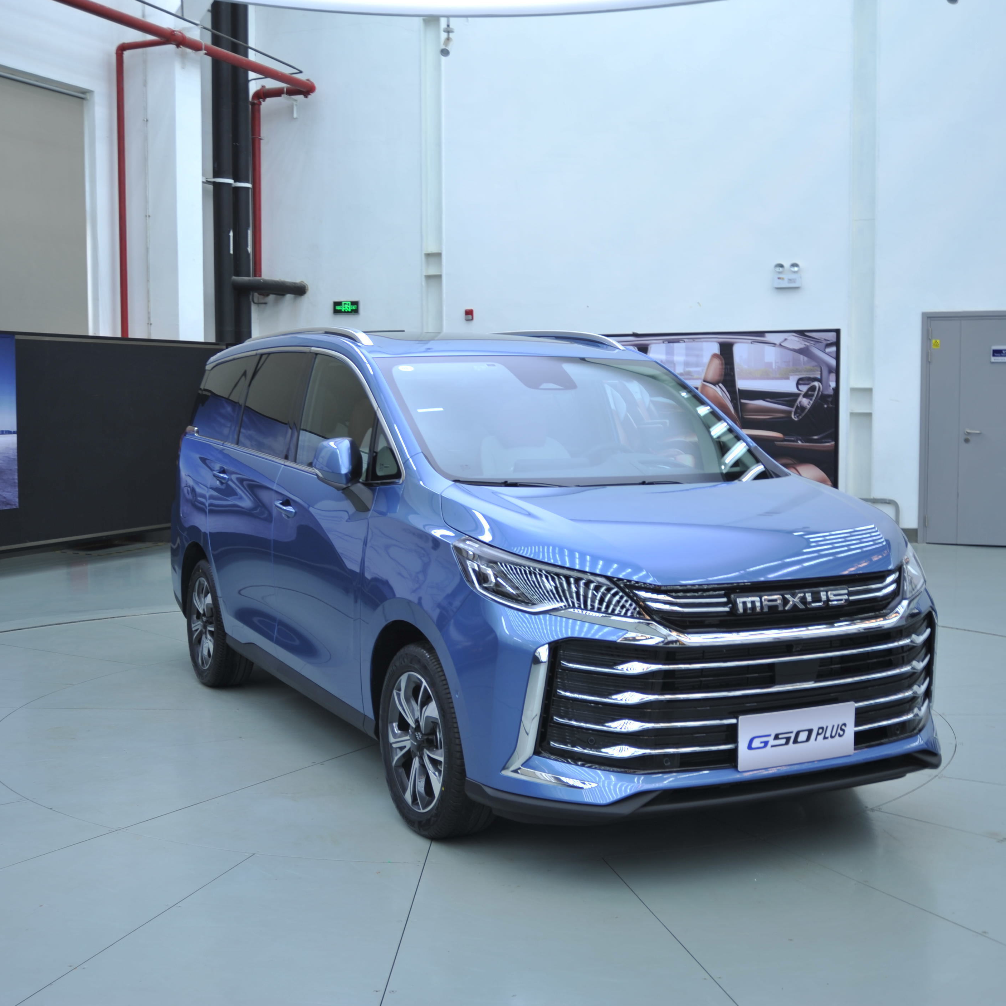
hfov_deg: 37.6
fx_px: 1480
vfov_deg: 37.6
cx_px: 503
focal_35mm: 45
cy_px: 500
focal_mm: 35
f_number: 4.5
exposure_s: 1/15
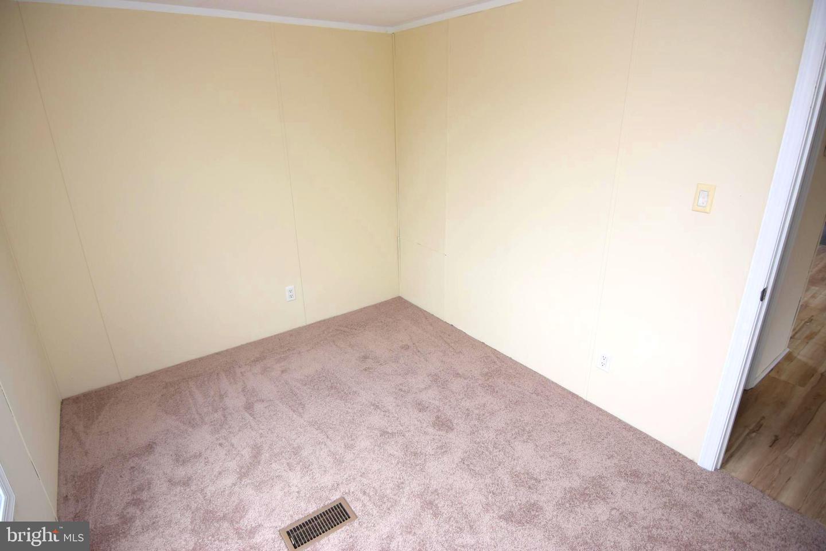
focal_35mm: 18
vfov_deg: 67.4
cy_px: 276
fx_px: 413
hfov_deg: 90.0
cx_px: 413
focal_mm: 12
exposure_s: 1/80
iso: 400
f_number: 4.5
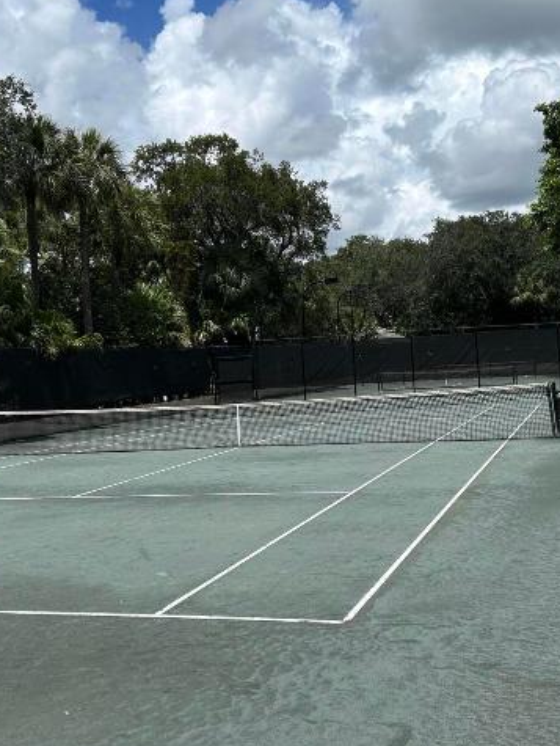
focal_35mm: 42
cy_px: 336
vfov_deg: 44.7
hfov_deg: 34.4
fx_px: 905
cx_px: 304
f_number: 1.5
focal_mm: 5.7
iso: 50
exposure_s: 1/8696
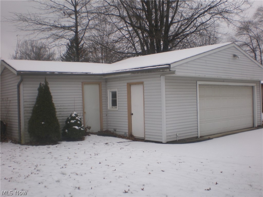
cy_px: 98
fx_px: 289
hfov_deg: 49.0
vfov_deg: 37.7
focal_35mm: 38
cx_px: 132
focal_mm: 6.3
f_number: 4.6
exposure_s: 1/160
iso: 64
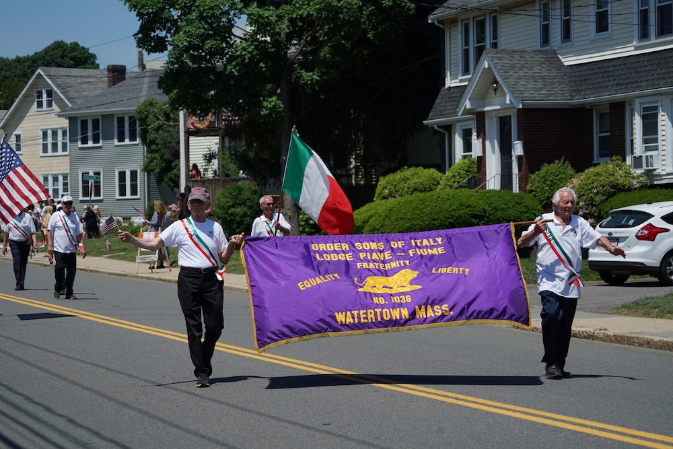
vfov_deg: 12.9
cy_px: 224
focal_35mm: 106
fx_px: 1982
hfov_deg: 19.3
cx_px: 336
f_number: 6.3
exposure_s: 1/1000
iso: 100
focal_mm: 106
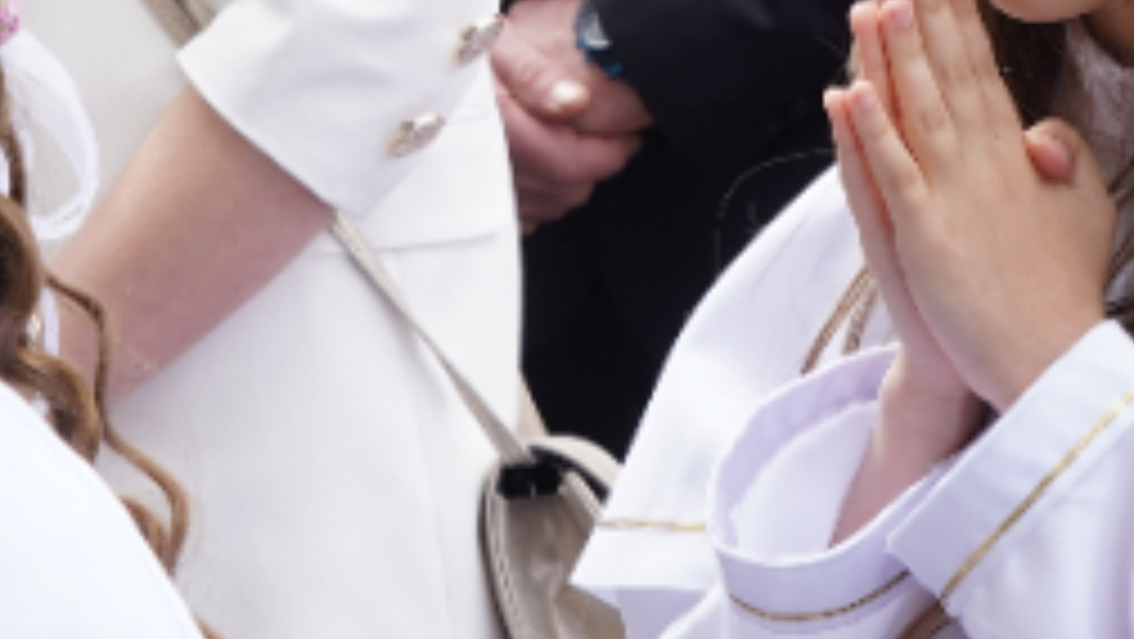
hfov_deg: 7.4
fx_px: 8784
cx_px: 796
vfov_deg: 4.2
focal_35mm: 292
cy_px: -88
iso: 160
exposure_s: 1/160
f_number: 7.1
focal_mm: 54
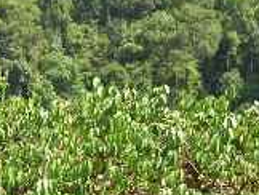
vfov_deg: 6.3
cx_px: -106
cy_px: 282
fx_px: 1753
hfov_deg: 8.3
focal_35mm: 234
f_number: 3.9
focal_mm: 11.5
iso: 50
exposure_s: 1/246
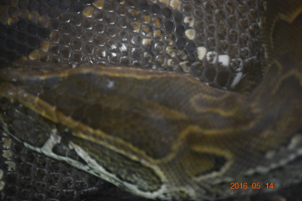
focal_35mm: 300
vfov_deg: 4.6
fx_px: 2516
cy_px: 100
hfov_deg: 6.9
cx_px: 151
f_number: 5.6
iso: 3200
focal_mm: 200
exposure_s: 1/60
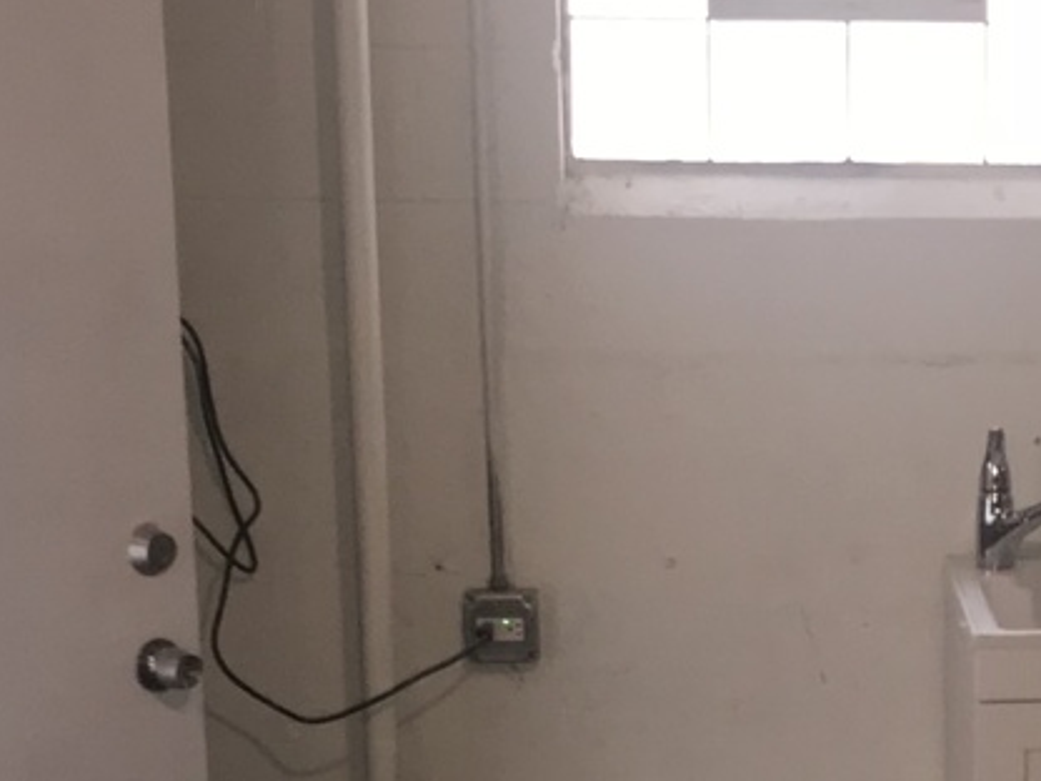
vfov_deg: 14.9
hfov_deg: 19.8
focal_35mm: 97
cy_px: 811
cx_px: 986
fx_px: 2917
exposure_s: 1/30
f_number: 1.8
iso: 50
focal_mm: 3.99
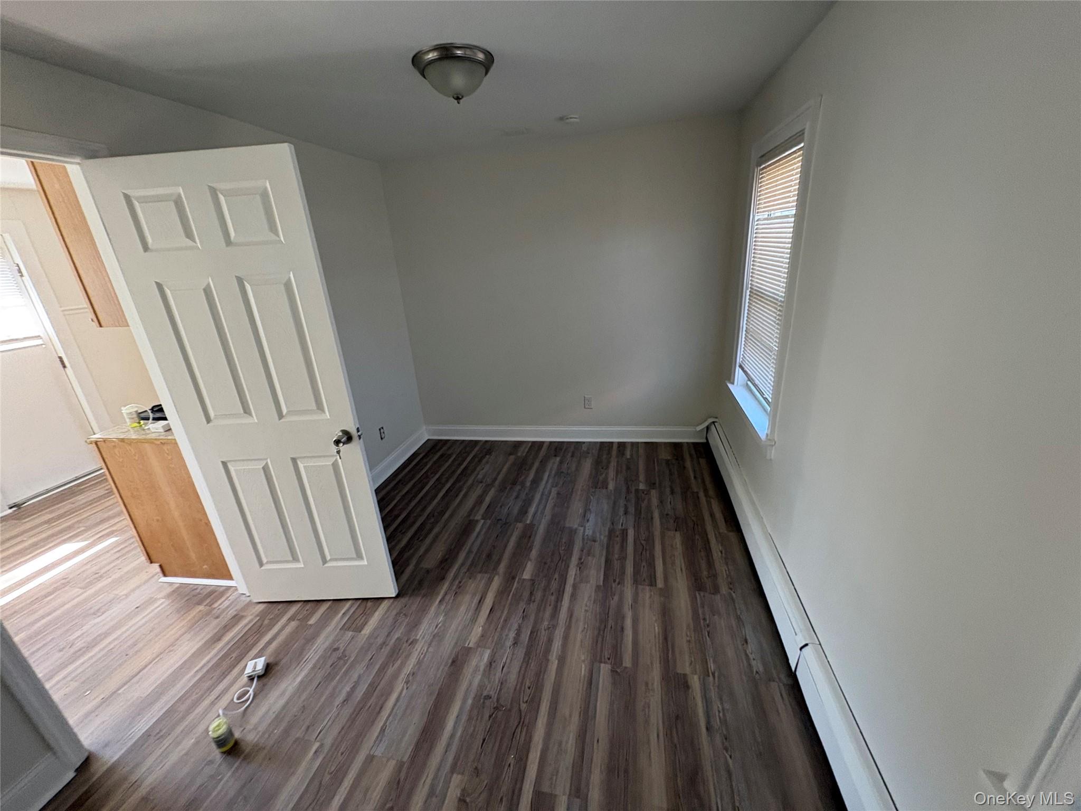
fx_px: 437
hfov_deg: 102.1
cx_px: 540
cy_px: 406
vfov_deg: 85.7
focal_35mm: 14
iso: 250
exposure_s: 1/60
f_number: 2.2
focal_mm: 2.22
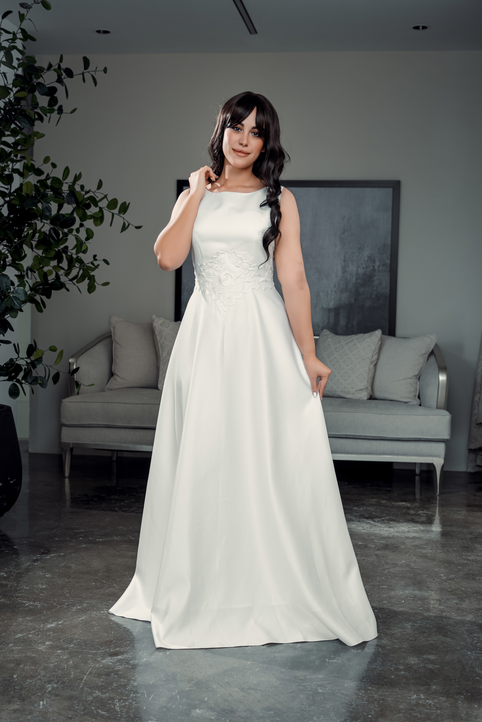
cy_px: 361
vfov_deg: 39.6
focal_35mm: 50
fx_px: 1003
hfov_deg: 27.0
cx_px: 241
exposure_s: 1/125
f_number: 4
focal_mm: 50
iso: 250
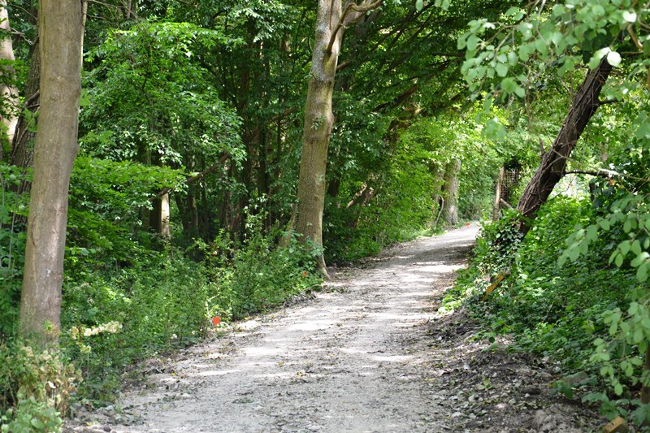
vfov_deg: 15.7
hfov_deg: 23.4
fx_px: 1570
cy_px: 216
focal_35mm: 87
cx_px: 325
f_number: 5.3
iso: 400
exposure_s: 1/125
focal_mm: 58
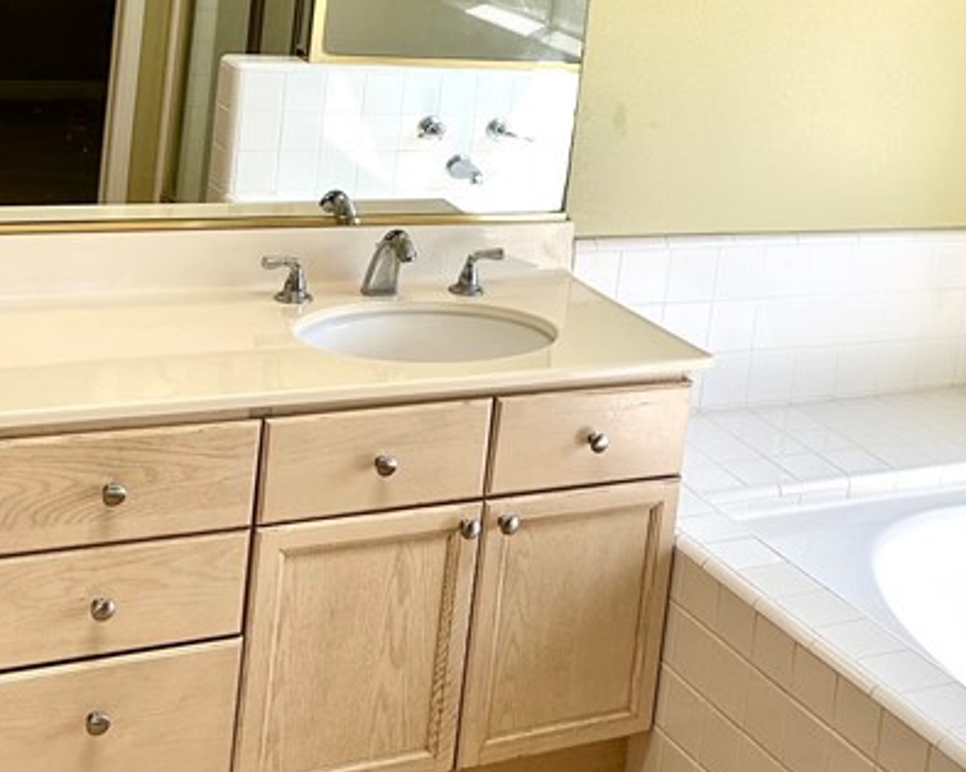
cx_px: 885
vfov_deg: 22.4
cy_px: 34
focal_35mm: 66
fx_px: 1886
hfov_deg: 27.6
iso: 50
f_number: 1.5
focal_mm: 5.7
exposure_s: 1/478
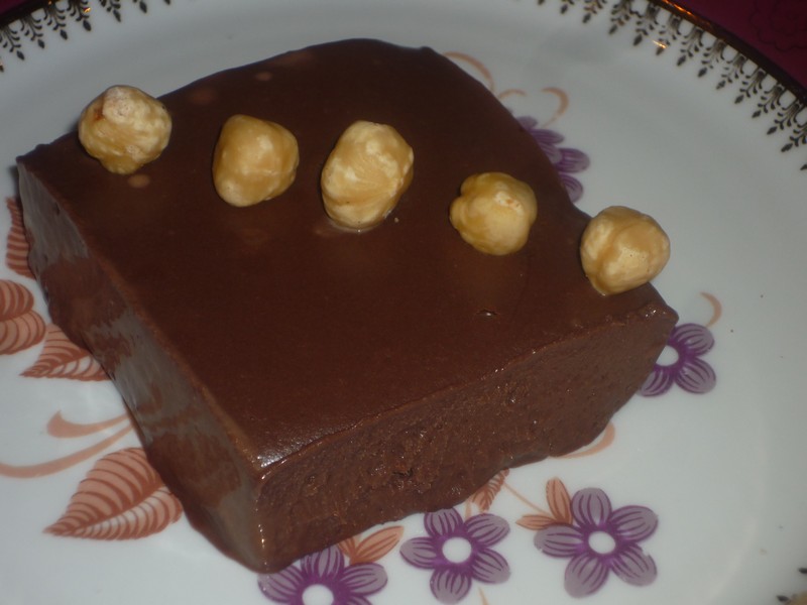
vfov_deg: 13.0
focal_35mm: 114
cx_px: 404
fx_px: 2658
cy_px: 302
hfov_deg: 17.3
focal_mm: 19.9
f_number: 5.8
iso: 100
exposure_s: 1/60
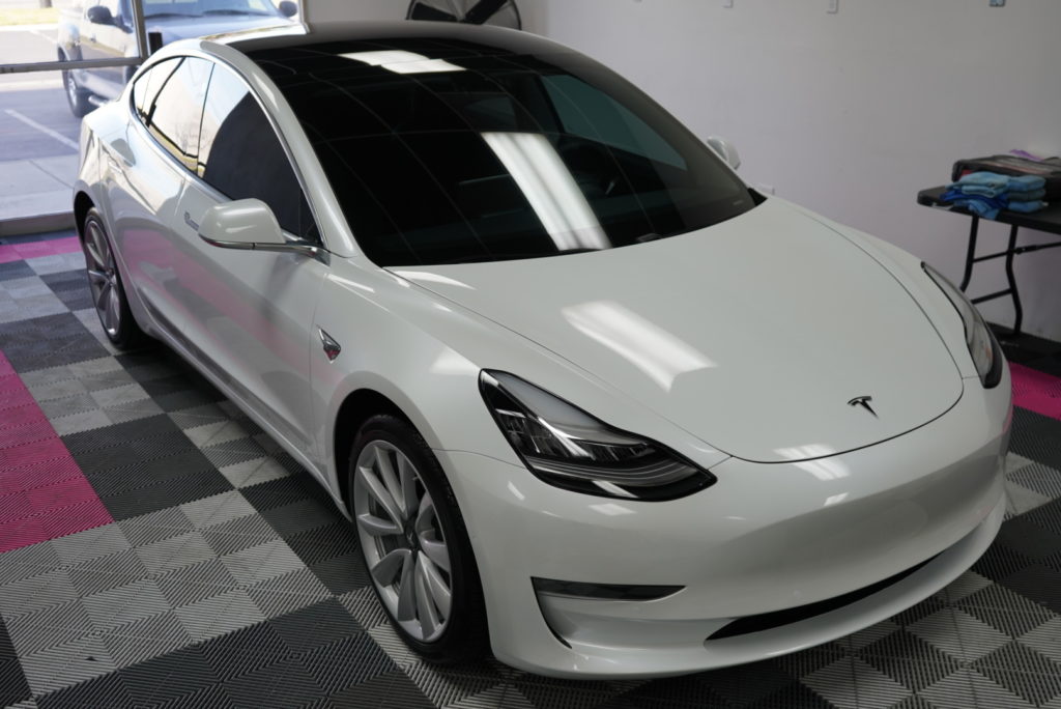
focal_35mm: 36
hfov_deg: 53.1
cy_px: 354
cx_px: 530
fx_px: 1062
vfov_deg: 36.9
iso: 250
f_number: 4
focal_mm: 36
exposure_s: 1/60
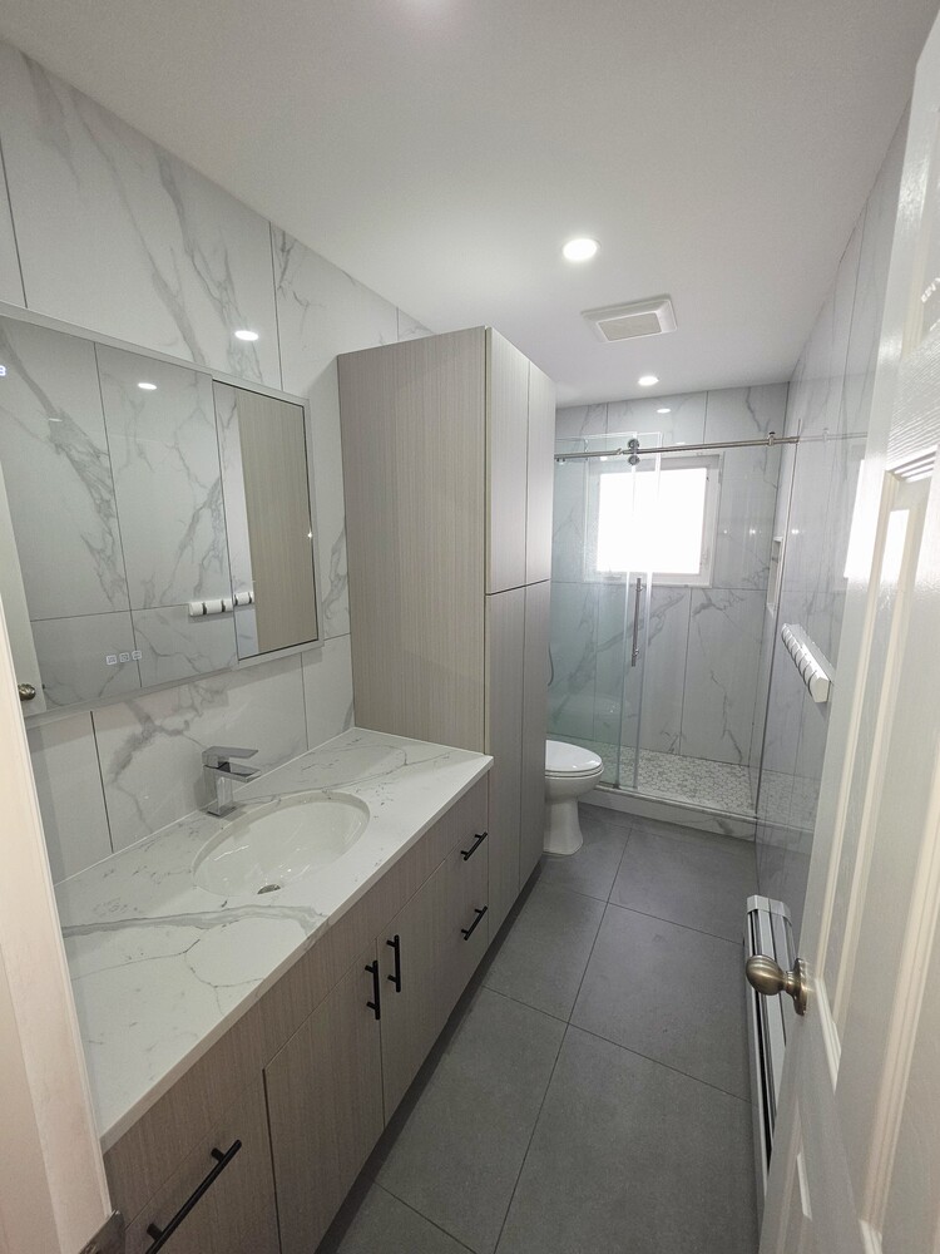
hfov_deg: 89.9
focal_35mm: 13
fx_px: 471
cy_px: 627
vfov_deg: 106.2
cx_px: 470
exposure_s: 1/60.2
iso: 50
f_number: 1.9
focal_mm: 2.2
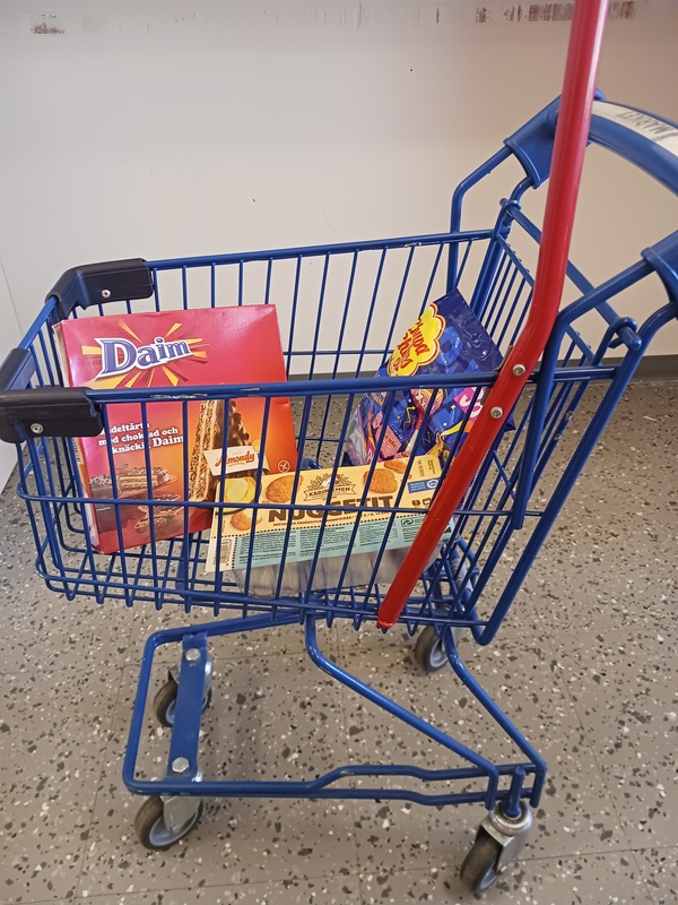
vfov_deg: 65.3
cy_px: 452
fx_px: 705
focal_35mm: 27
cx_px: 339
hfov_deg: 51.4
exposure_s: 1/25
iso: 400
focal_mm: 4
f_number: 1.8
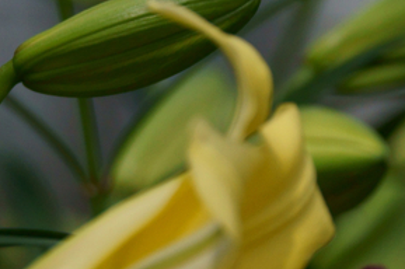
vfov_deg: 1.4
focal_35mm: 958
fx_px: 10765
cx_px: 486
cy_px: 249
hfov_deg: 2.2
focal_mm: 180
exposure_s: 1/400
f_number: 6.3
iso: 200
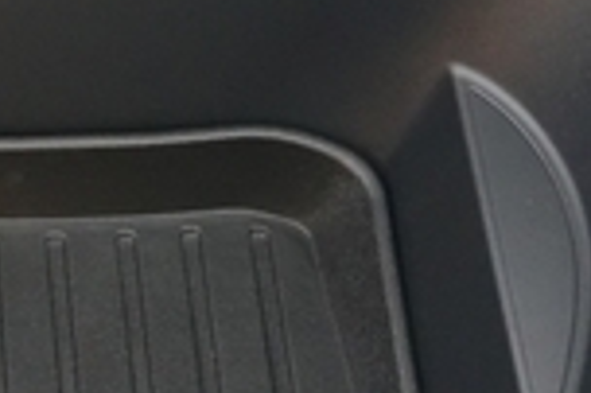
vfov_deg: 13.5
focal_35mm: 101
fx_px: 1656
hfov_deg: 18.4
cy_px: 300
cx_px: -233
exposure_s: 1/125
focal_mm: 24
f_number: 2.8
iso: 12800
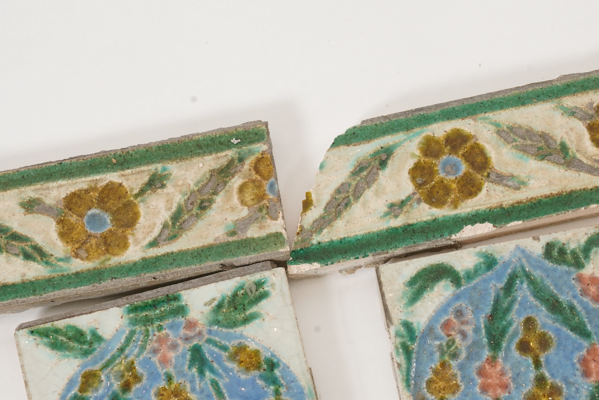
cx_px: 355
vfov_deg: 8.2
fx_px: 2795
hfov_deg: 12.2
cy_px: 169
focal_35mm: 168
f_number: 13
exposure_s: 1/125
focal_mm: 105
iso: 1250
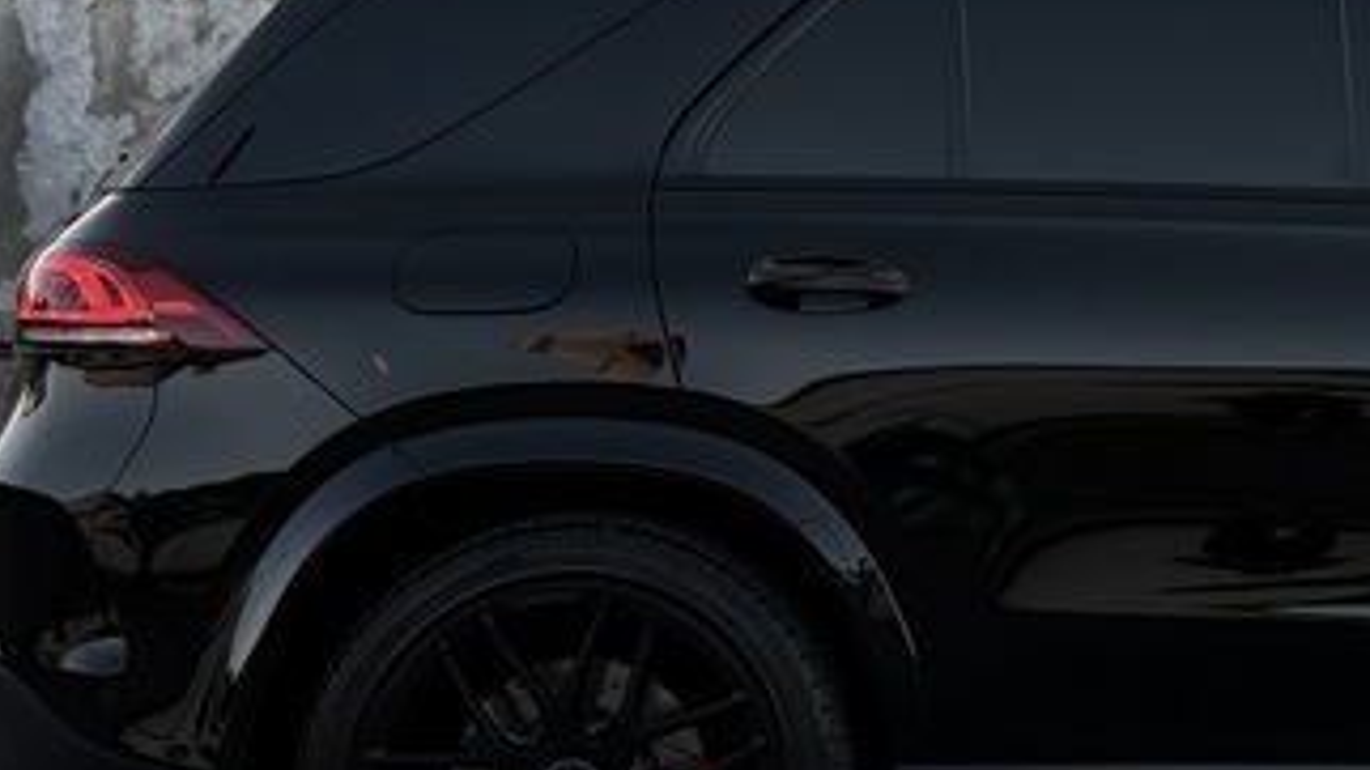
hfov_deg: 16.1
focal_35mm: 130
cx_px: 1481
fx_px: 4722
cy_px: -213
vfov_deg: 9.2
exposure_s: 1/432
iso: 100
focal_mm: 6.76
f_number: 1.78
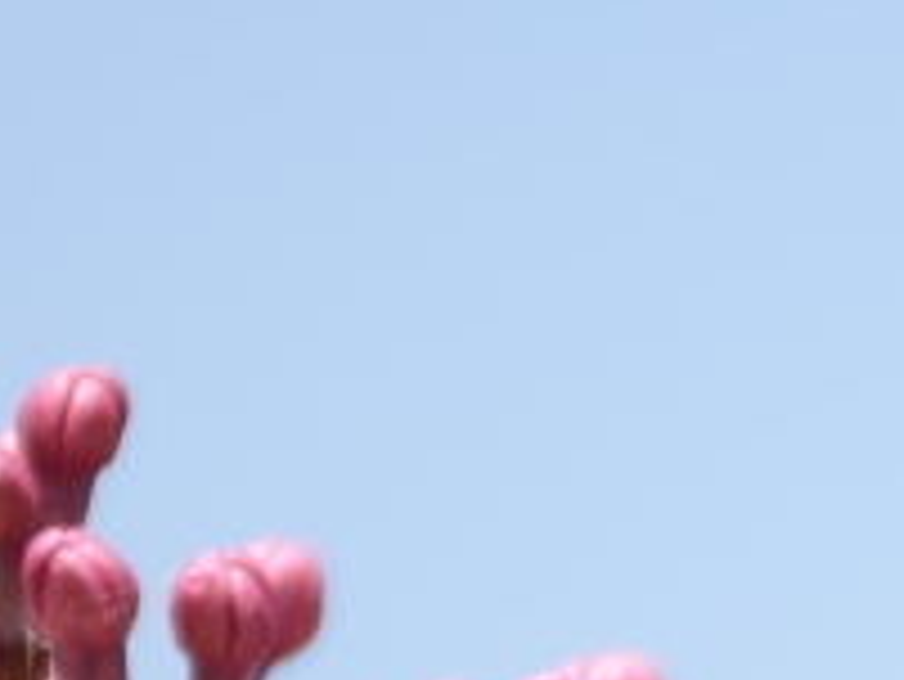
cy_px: 824
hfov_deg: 2.4
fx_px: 21453
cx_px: 1363
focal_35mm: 821
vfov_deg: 1.8
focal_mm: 112
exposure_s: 1/250
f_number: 5.6
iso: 100
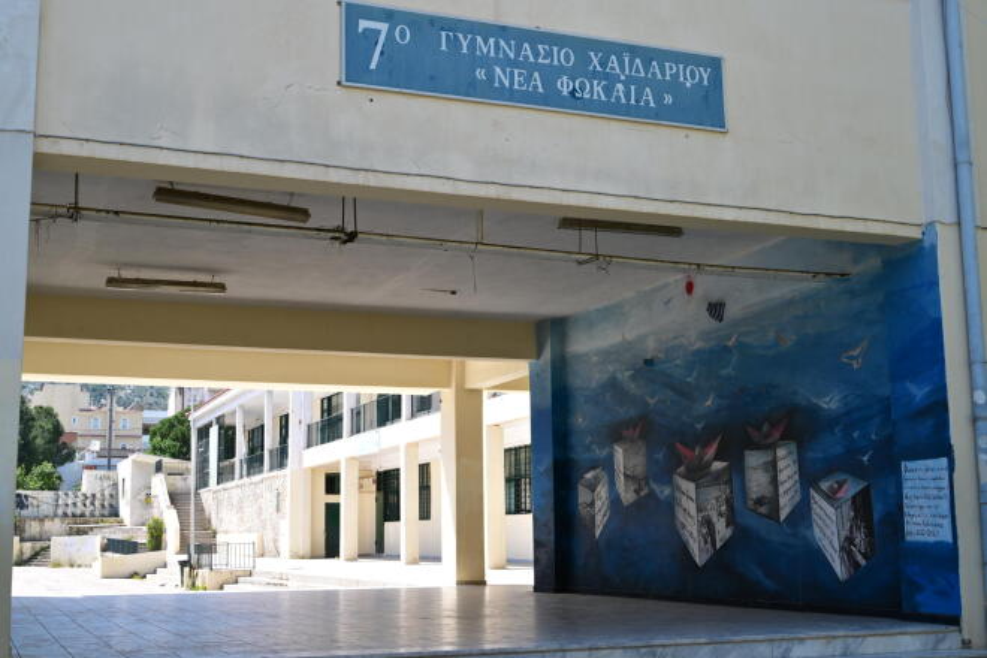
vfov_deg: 29.2
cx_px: 494
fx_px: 1261
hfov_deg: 42.7
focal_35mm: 46
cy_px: 329
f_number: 5.6
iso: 400
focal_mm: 46
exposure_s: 1/800
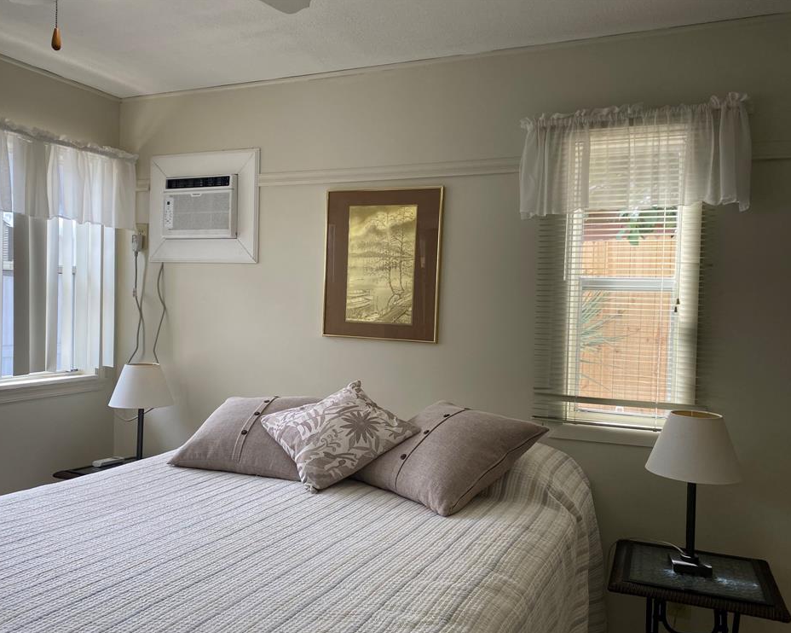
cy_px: 323
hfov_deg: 62.2
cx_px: 371
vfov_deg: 51.5
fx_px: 655
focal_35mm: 28
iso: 32
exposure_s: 1/121
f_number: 1.8
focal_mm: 4.25
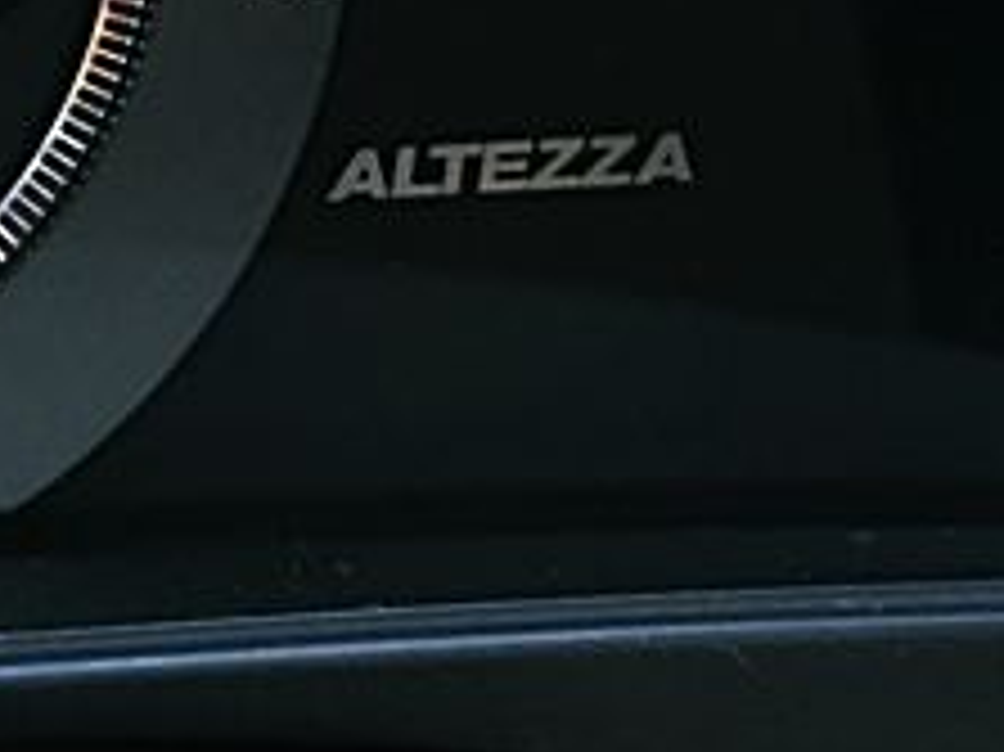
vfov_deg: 11.2
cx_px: -324
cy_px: -140
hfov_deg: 14.5
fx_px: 3768
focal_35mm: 130
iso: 200
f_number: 2.2
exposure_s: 1/33
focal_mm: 4.15
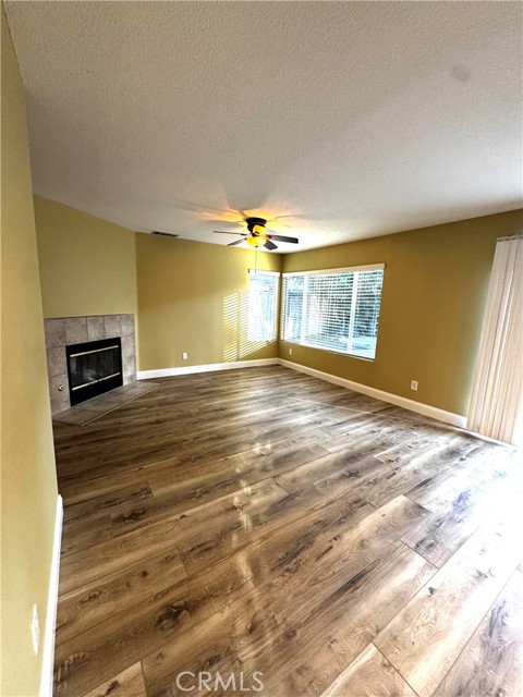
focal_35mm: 14
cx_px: 262
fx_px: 282
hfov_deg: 85.7
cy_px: 348
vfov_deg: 102.1
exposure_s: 1/60
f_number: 2.2
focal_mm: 2.22
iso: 250
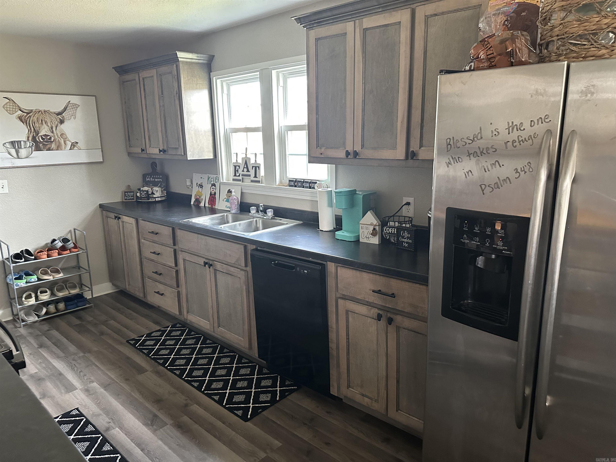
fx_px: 427
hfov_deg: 71.6
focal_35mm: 24
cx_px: 308
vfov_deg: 56.8
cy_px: 231
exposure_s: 1/60
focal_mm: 6.86
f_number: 1.78
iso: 500
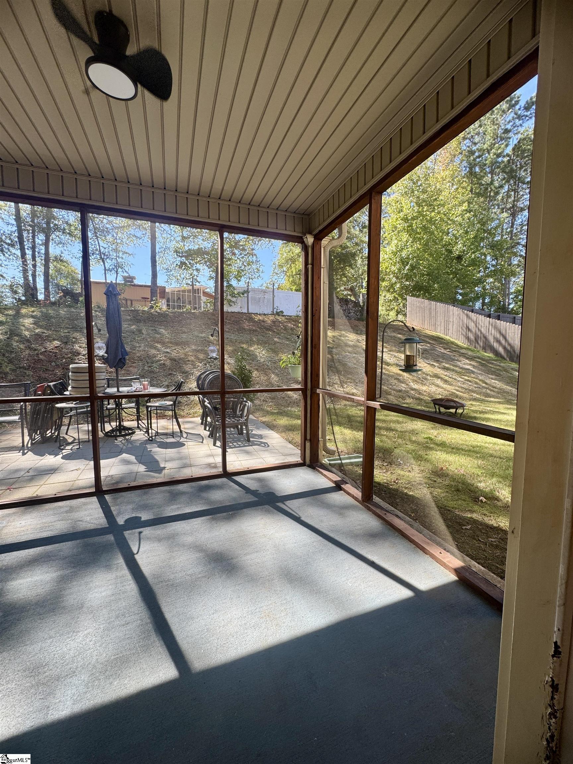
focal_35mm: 14
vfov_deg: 102.1
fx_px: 309
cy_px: 382
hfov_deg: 85.7
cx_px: 286
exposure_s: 1/234
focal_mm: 2.22
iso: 40
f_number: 2.2
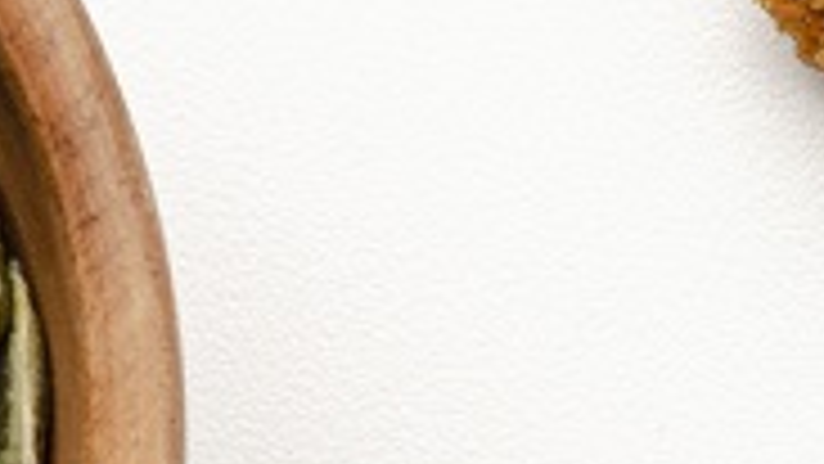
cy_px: 1613
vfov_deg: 1.4
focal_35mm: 877
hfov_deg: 2.4
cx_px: 1806
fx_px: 19174
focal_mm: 85
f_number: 8
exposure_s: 1/200
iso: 100
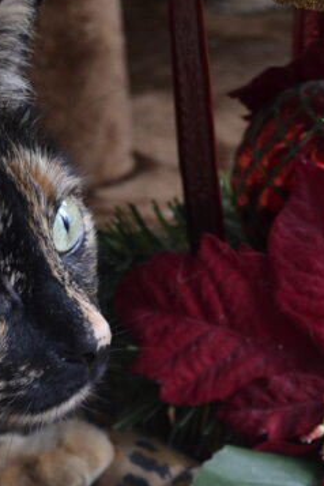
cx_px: 161
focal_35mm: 86
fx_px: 1161
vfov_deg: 22.3
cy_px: 532
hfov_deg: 15.9
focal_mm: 20
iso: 400
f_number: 3.8
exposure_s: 1/25
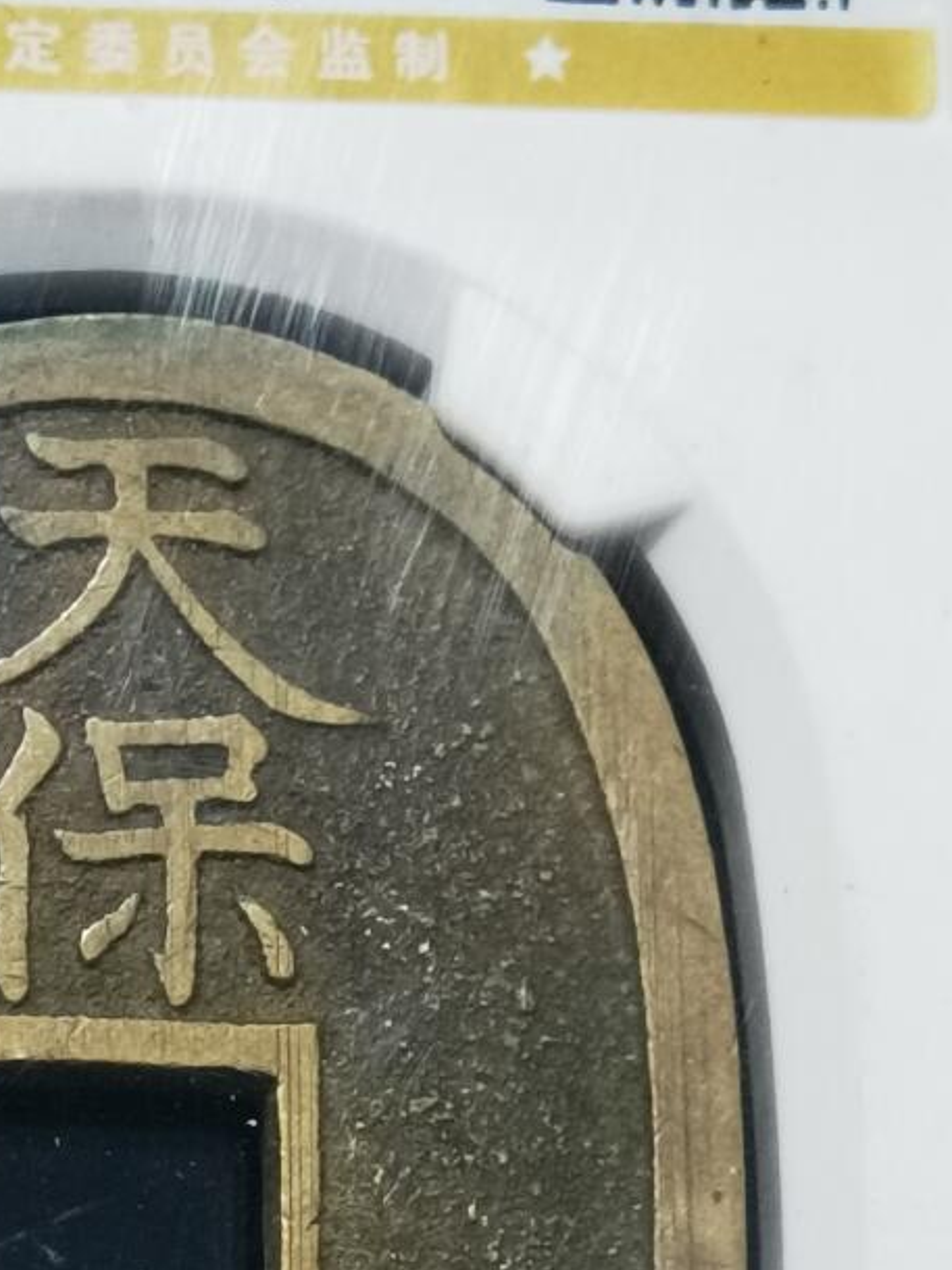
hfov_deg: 7.8
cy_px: 935
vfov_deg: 10.4
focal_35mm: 189
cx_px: 144
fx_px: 6935
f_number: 1.9
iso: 125
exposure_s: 1/100
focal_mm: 6.67
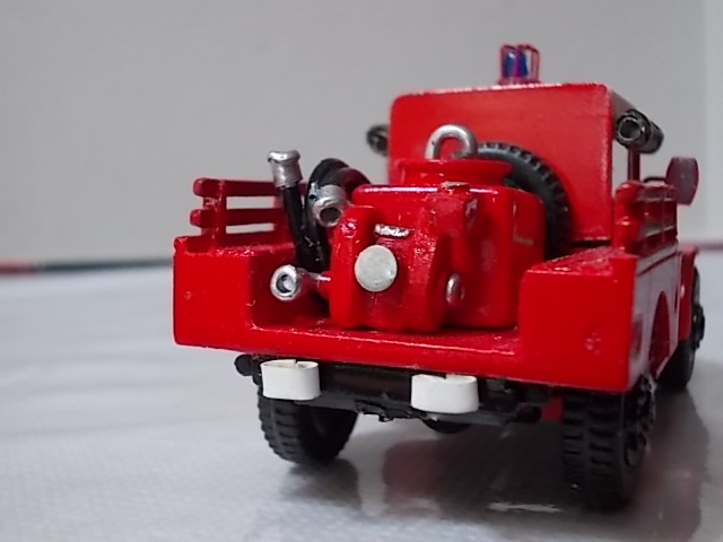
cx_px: 362
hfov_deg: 43.9
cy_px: 271
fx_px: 898
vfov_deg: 33.6
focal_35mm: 43
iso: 200
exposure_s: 1/2.5
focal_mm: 6.1
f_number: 3.3
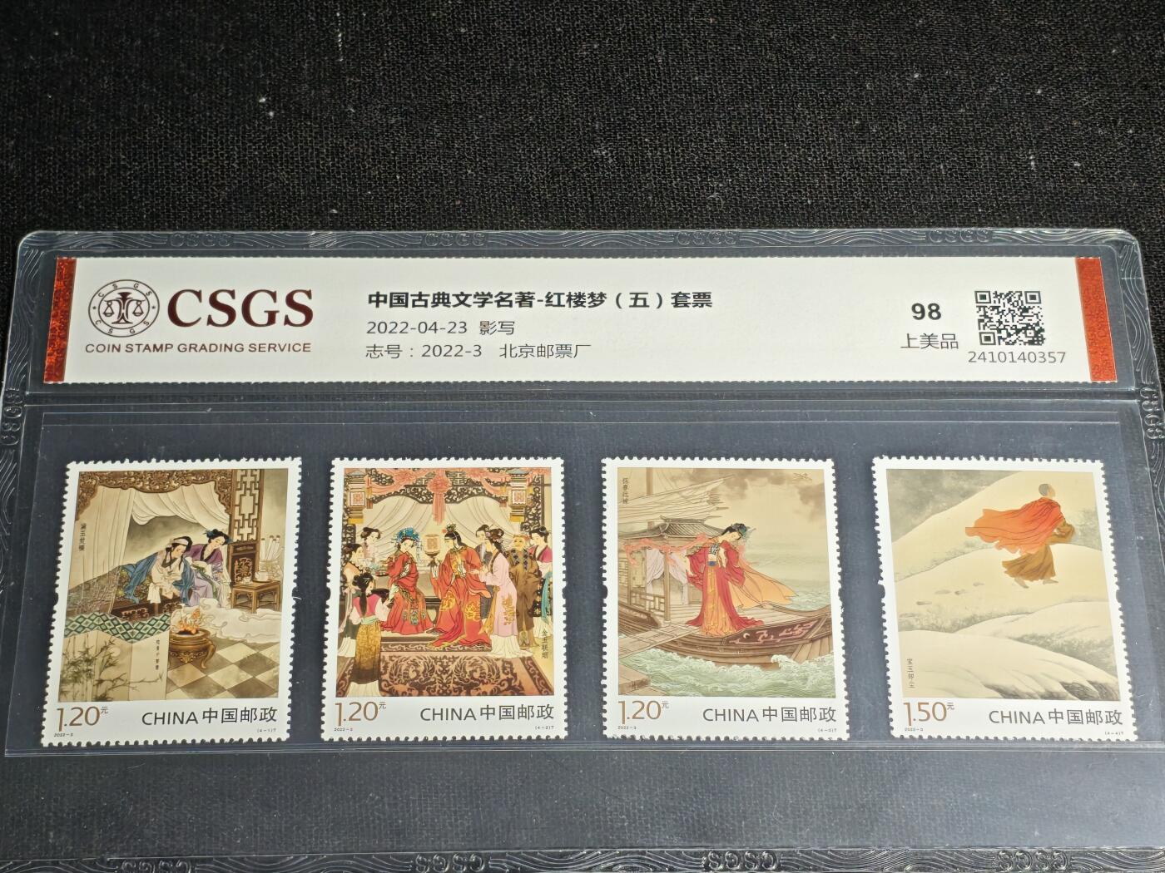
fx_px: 2659
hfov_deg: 24.7
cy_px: 436
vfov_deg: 18.7
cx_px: 582
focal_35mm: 79
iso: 50
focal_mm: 4.94
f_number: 1.5
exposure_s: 1/411
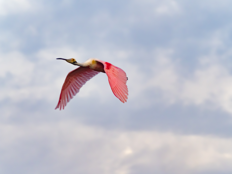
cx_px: 116
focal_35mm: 601
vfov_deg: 2.5
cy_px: 87
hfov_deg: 3.3
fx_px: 4028
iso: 1000
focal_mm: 300
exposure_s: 1/400
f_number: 13
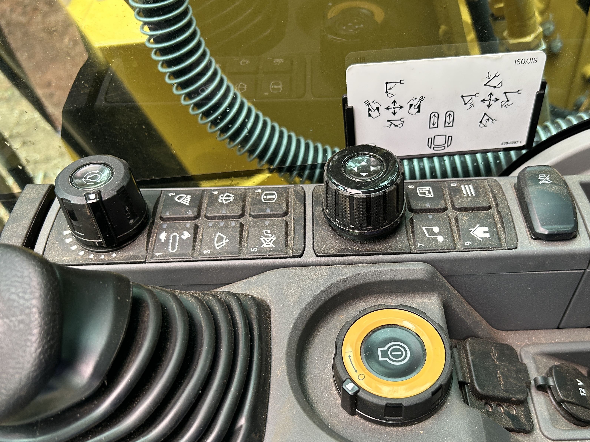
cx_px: 344
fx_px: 562
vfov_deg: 42.8
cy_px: 253
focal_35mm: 33
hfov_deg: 55.1
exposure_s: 1/104
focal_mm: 5.7
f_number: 1.5
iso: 125
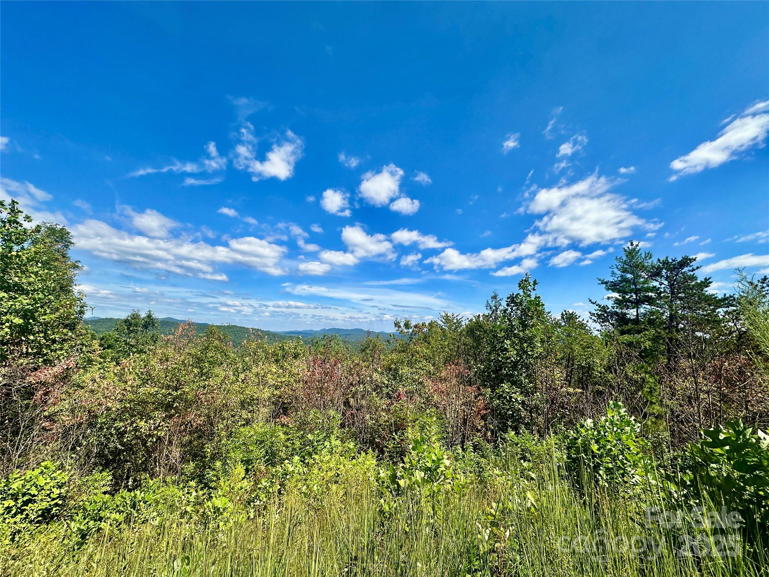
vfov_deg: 85.7
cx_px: 384
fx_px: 311
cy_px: 288
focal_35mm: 14
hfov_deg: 102.1
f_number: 2.2
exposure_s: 1/2092
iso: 50
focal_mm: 2.22
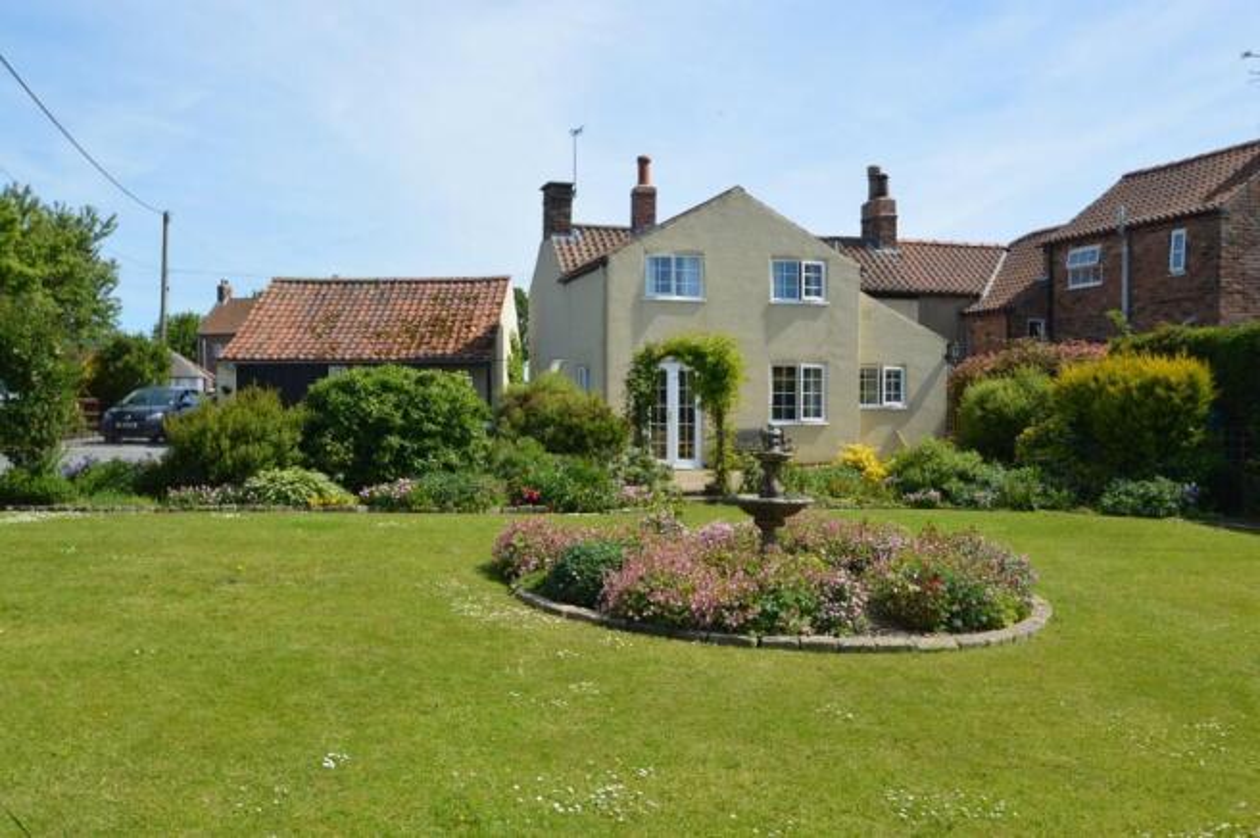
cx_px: 630
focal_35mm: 32
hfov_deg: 59.5
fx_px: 1101
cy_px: 419
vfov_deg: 41.6
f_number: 8
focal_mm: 21
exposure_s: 1/250
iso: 100
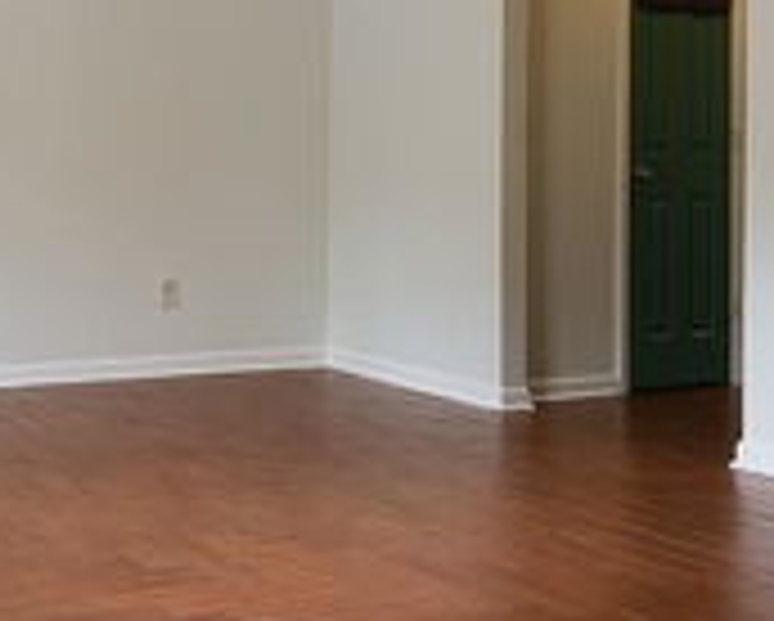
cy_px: 135
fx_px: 1445
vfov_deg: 23.9
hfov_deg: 29.2
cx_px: 142
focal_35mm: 63
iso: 160
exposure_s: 1/60
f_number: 2.4
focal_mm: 4.3
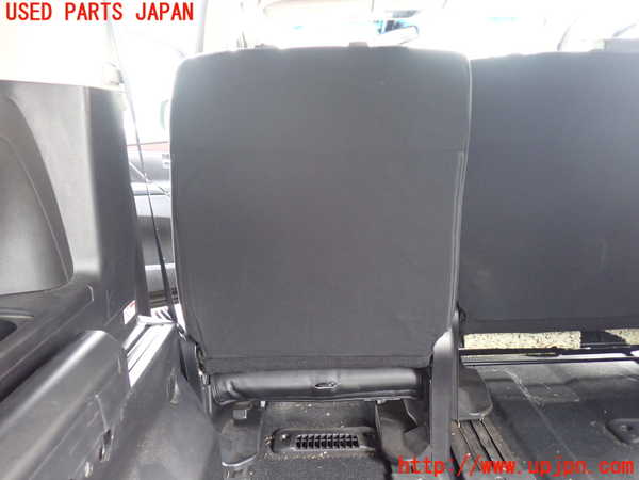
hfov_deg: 60.0
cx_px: 320
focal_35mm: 30
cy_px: 240
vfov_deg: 46.8
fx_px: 554
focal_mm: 5.4
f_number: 2.3
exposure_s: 1/30
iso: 640
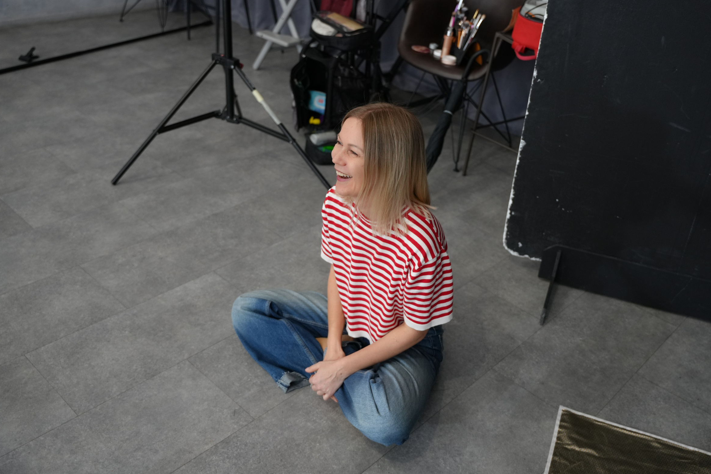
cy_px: 218
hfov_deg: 52.5
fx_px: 720
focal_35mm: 36
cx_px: 385
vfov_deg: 36.4
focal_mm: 33.4
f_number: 2.8
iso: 800
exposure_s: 1/80
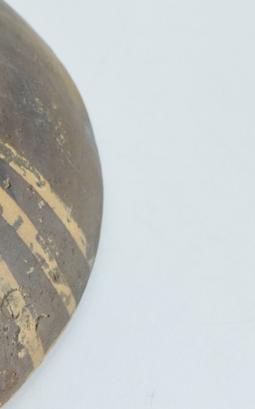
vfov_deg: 8.5
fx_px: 2752
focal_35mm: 248
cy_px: 114
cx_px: -235
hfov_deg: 5.2
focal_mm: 55
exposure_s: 1/125
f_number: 5.6
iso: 800
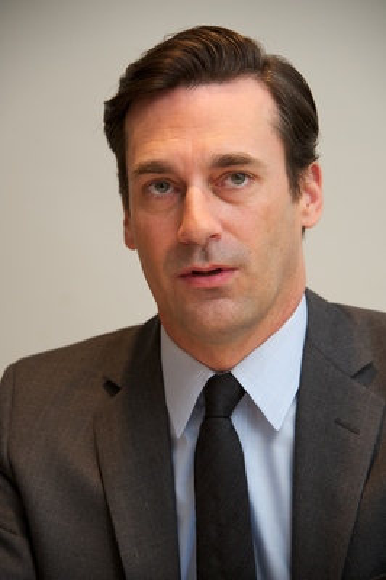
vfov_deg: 12.1
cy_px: 290
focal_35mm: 170
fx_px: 2739
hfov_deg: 8.1
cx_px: 193
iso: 640
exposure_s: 1/60
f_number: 6.3
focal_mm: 170
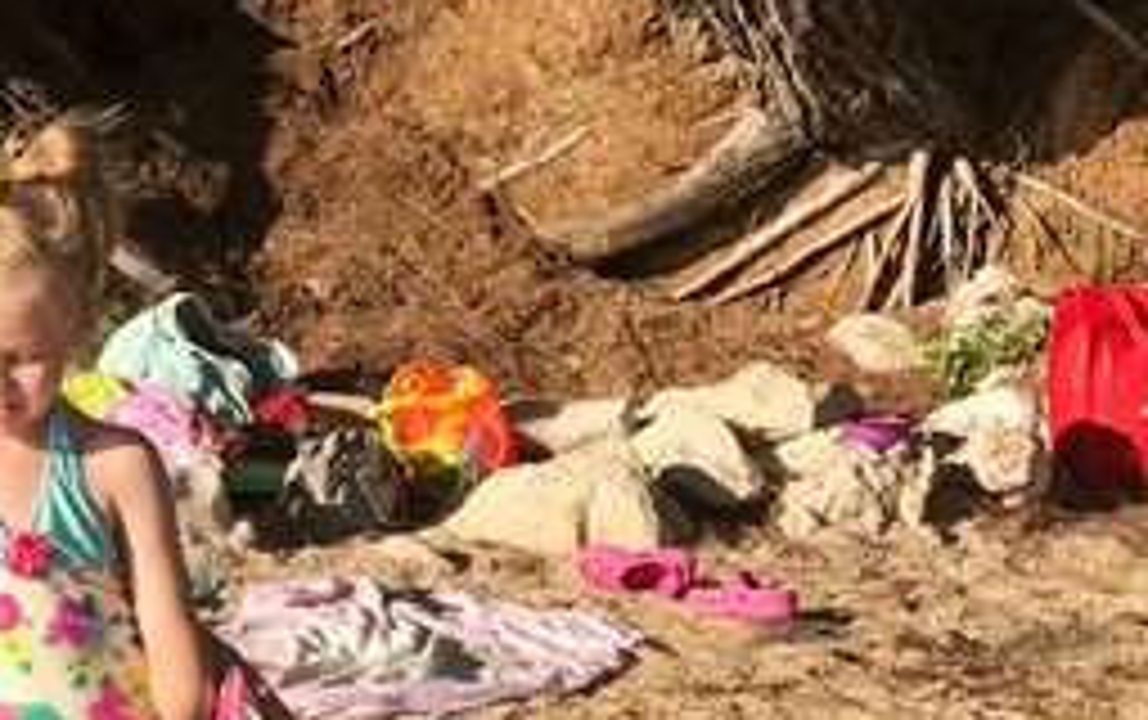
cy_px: 720
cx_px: -473
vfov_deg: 13.9
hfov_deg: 19.9
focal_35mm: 93
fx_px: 2913
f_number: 1.8
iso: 20
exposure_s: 1/2037
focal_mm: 3.99
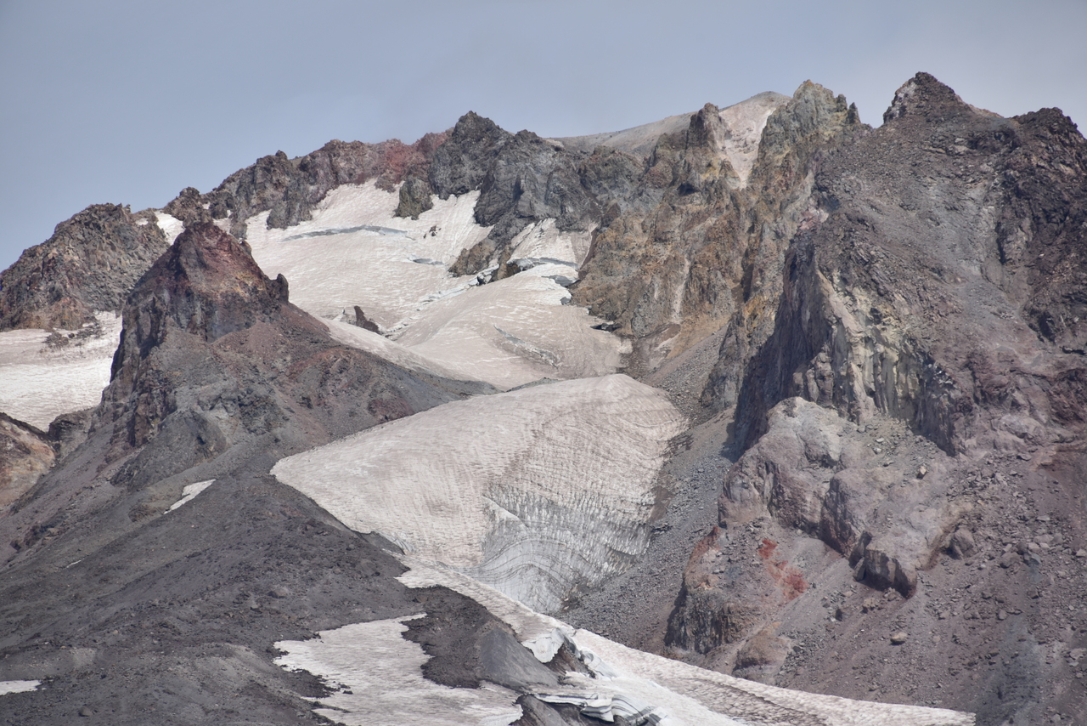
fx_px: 9060
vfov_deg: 4.6
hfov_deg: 6.9
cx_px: 544
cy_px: 363
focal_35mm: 300
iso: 100
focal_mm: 300
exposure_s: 1/640
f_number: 9
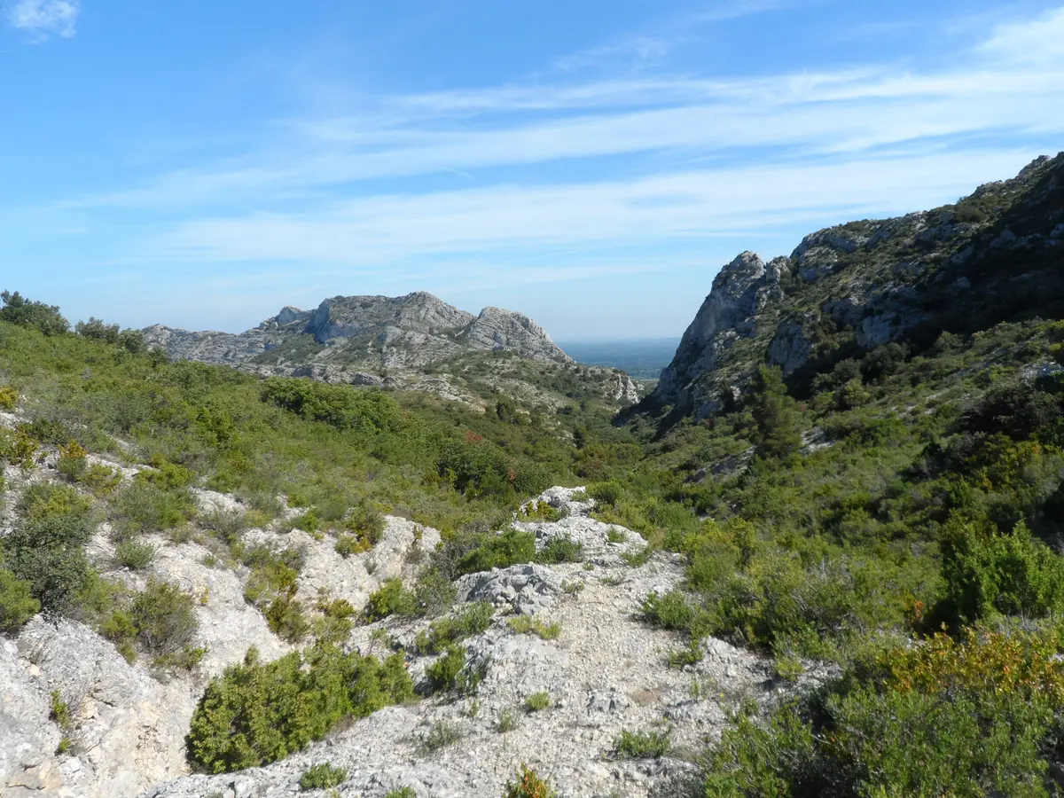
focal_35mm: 28
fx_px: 861
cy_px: 399
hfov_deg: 63.4
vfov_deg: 49.7
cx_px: 532
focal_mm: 4.9
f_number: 3.1
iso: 80
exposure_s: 1/1000
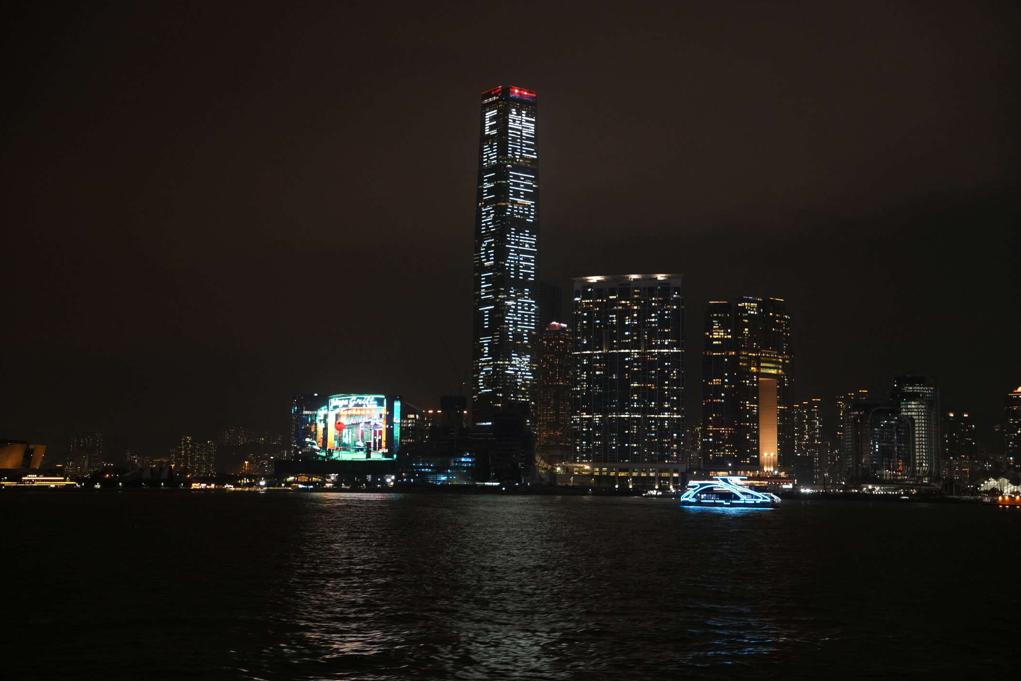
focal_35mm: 48
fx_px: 1360
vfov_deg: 28.1
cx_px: 508
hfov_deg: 41.1
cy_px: 334
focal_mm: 31.3
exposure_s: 1/30
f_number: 2.8
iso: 1250
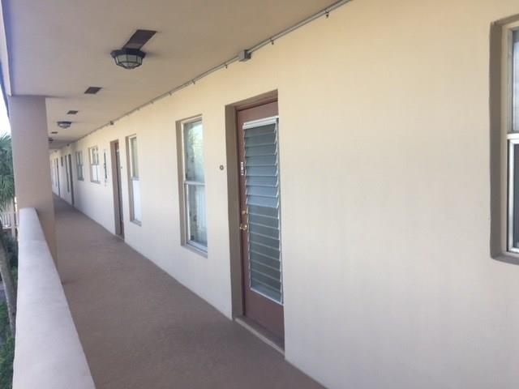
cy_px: 194
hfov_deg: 61.7
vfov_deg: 48.2
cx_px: 260
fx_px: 435
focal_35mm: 29
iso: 32
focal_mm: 4.15
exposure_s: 1/297
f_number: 2.2
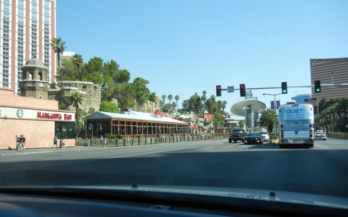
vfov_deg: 39.4
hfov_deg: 59.7
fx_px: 303
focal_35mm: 32
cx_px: 174
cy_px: 120
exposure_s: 1/736
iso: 160
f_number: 3.5
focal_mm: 5.4
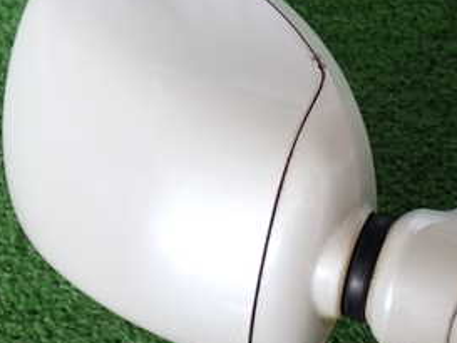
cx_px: 330
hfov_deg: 24.5
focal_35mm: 79
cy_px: 156
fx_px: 1043
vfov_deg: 18.7
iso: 125
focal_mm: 6.37
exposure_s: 1/80
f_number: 2.5
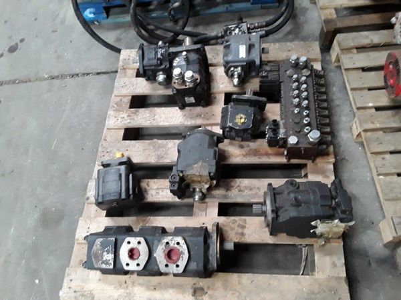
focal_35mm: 27
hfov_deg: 65.3
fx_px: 313
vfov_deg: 51.4
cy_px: 150
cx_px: 200
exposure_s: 1/17
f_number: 1.9
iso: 200
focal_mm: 2.91
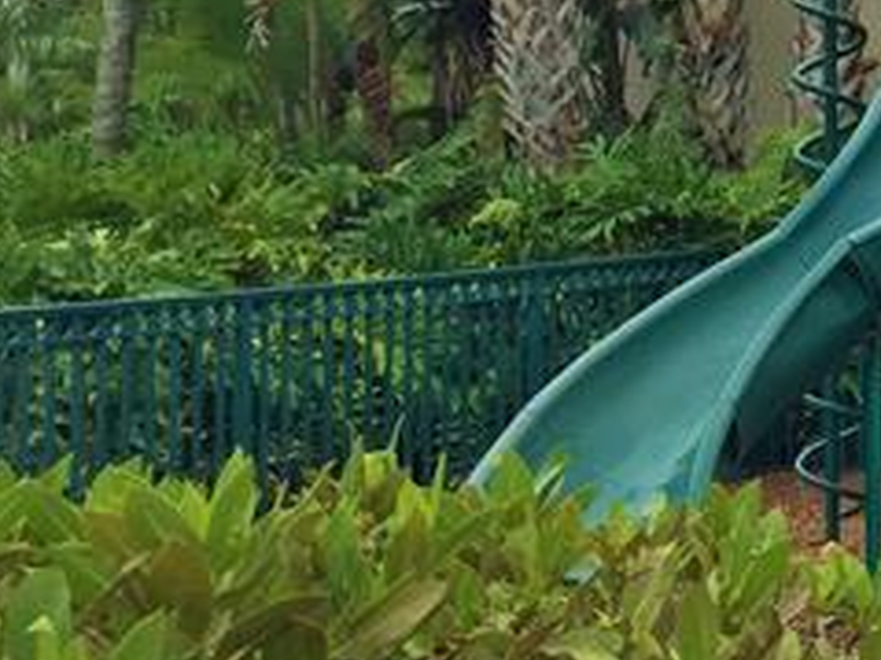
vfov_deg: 14.9
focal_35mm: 97
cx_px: 1390
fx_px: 2467
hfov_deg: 17.7
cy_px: -33
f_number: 2.2
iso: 32
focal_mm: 4.15
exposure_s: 1/1236
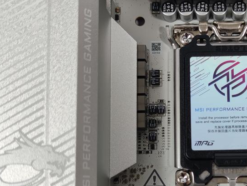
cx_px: 227
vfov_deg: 21.0
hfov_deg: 27.1
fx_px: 493
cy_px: 161
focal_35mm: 69
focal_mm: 6.78
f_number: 1.85
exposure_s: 1/100
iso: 54
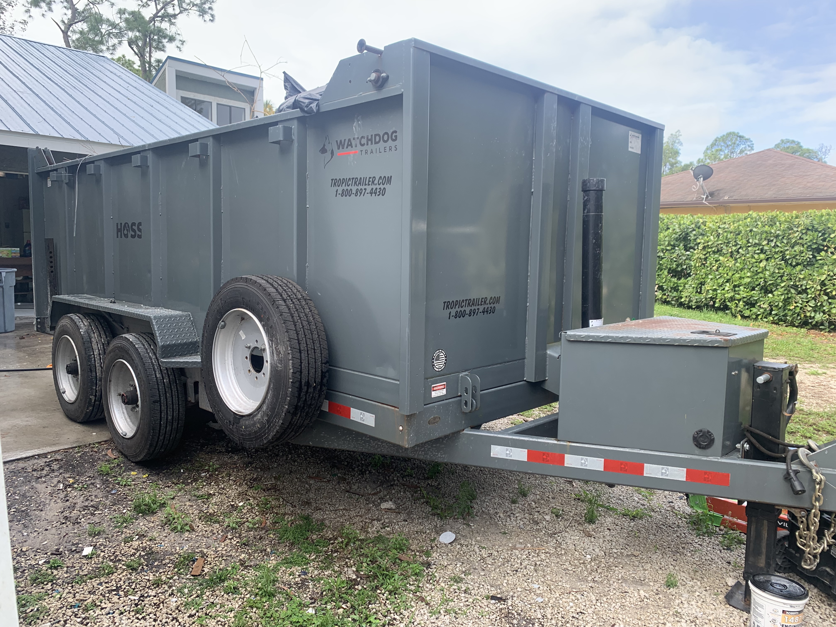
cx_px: 418
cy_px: 314
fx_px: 628
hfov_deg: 67.3
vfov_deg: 53.1
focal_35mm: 26
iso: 25
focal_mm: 4.25
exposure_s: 1/347
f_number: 1.8
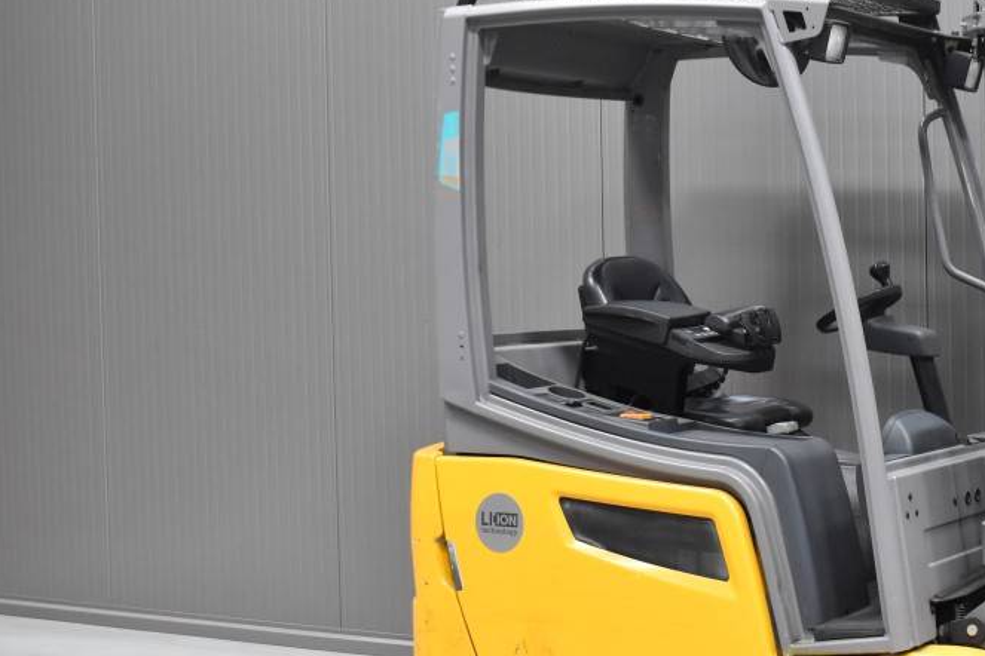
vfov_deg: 20.0
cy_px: 347
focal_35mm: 68
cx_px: 860
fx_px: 1858
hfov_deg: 28.7
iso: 1600
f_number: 5
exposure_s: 1/30
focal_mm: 25
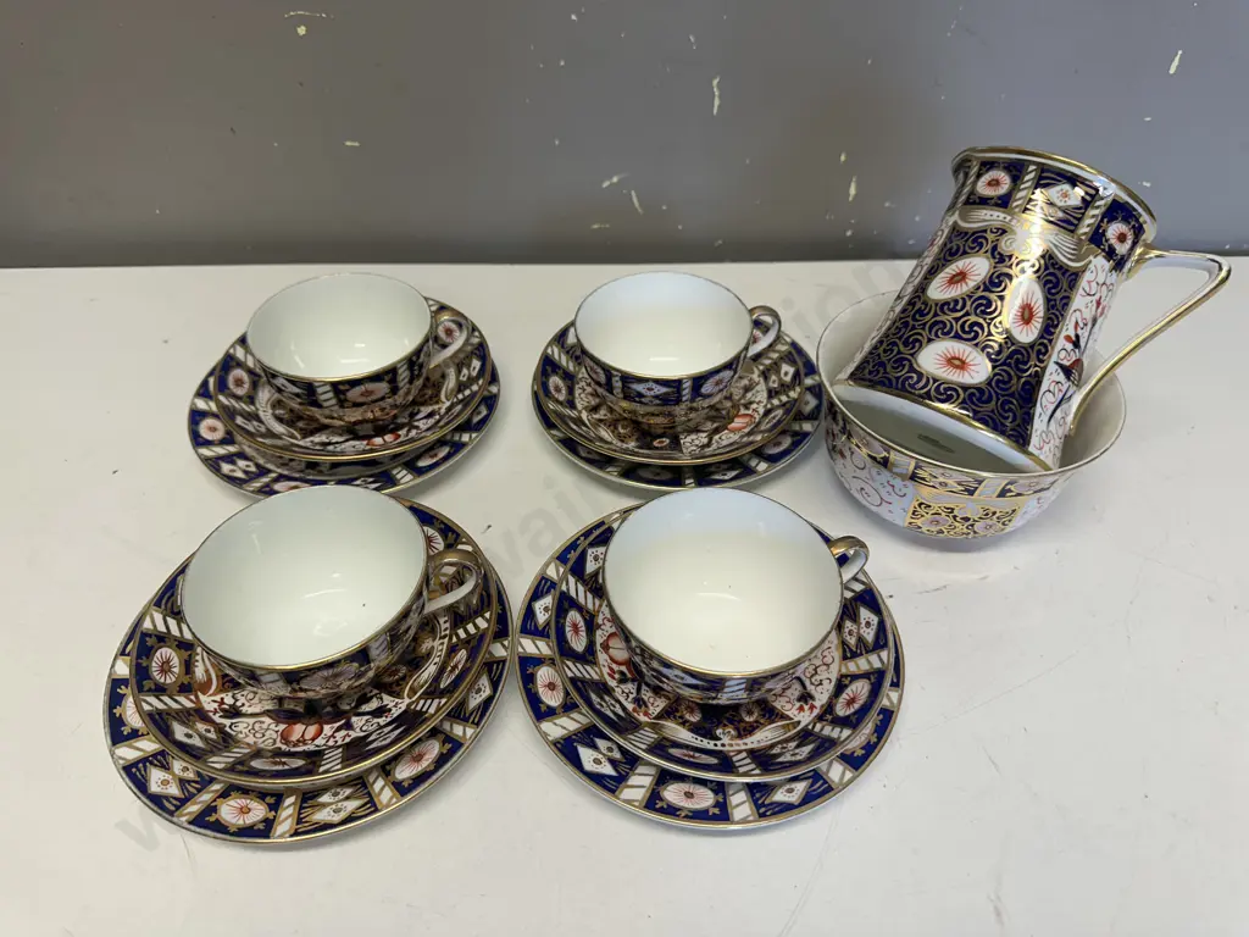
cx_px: 624
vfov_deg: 56.8
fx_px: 866
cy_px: 468
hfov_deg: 71.6
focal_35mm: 24
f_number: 1.78
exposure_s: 1/100
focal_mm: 6.86
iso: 80
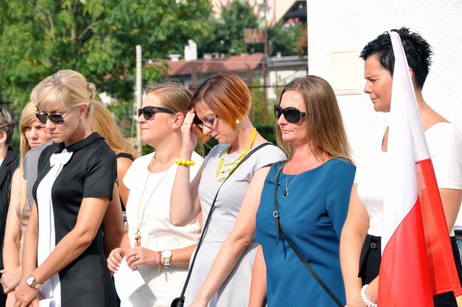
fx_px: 2231
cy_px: 154
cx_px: 231
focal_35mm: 174
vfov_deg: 7.9
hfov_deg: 11.8
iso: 640
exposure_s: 1/640
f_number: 13
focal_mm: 116
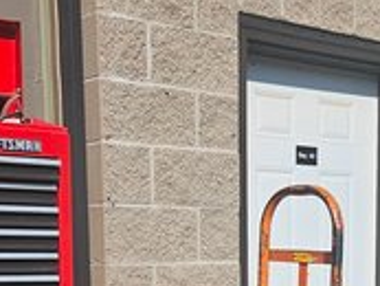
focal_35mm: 84
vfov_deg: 16.5
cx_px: 252
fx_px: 923
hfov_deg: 23.2
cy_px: 390
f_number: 1.8
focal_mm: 5.4
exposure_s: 1/2835
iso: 25
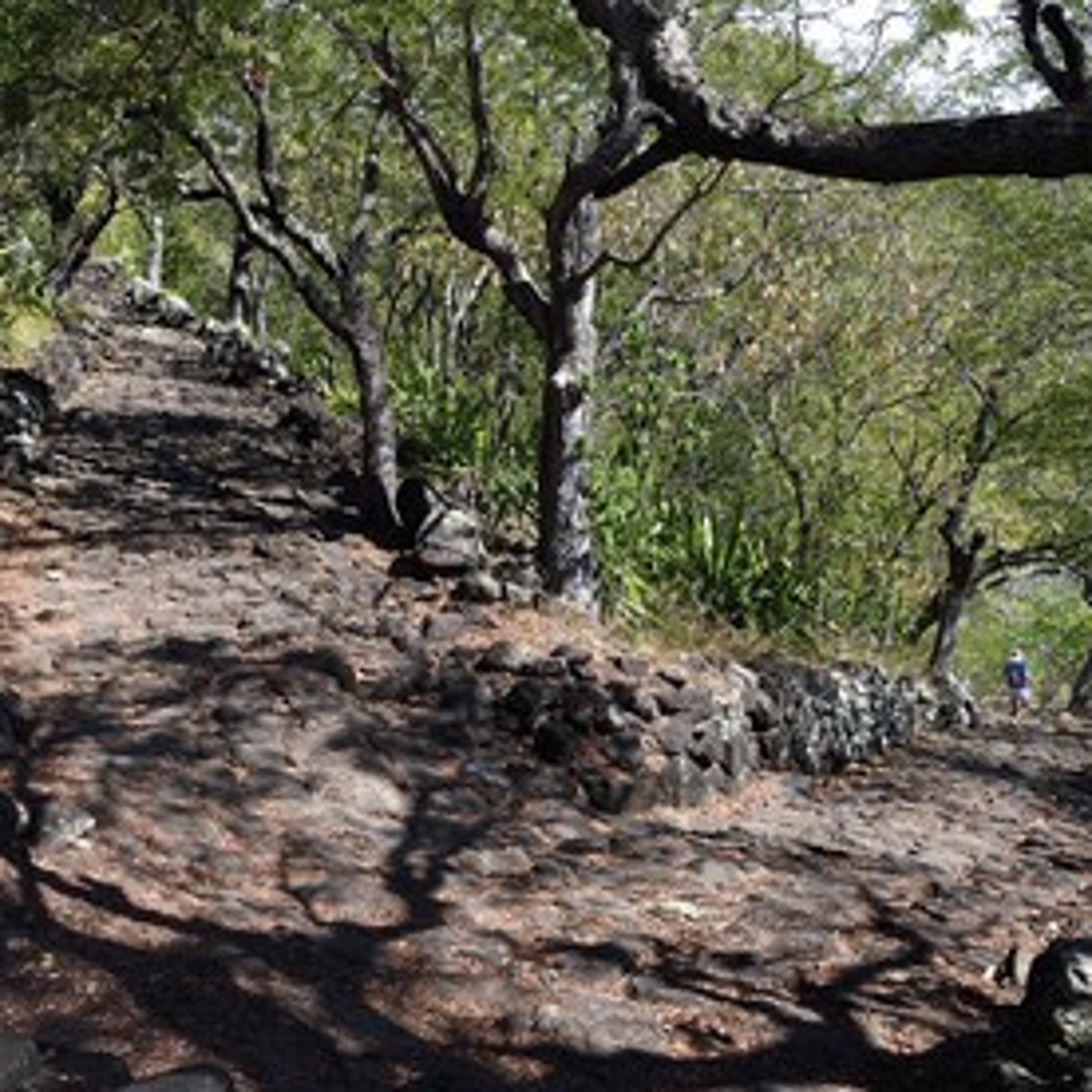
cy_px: 542
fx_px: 1106
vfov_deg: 52.5
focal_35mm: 31
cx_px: 514
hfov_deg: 52.5
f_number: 8
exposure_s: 1/400
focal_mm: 24
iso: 200
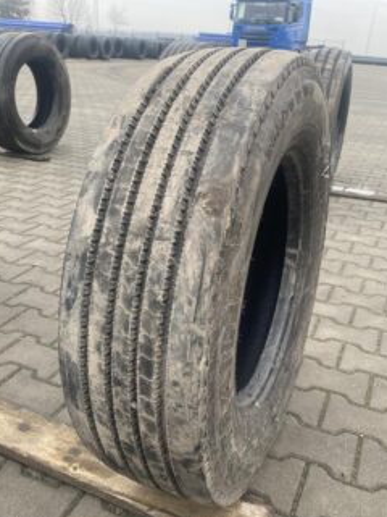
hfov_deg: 40.7
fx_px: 522
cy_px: 259
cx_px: 185
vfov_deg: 52.6
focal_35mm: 35
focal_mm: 4.25
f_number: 1.8
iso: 50
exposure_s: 1/122
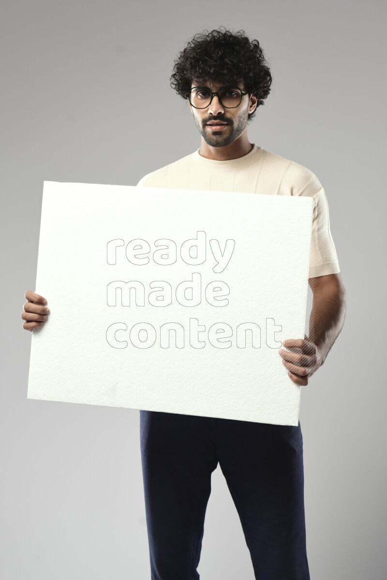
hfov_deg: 24.6
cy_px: 290
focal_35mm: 55
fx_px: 887
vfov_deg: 36.2
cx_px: 194
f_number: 5.6
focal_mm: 55
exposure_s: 1/125
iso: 400
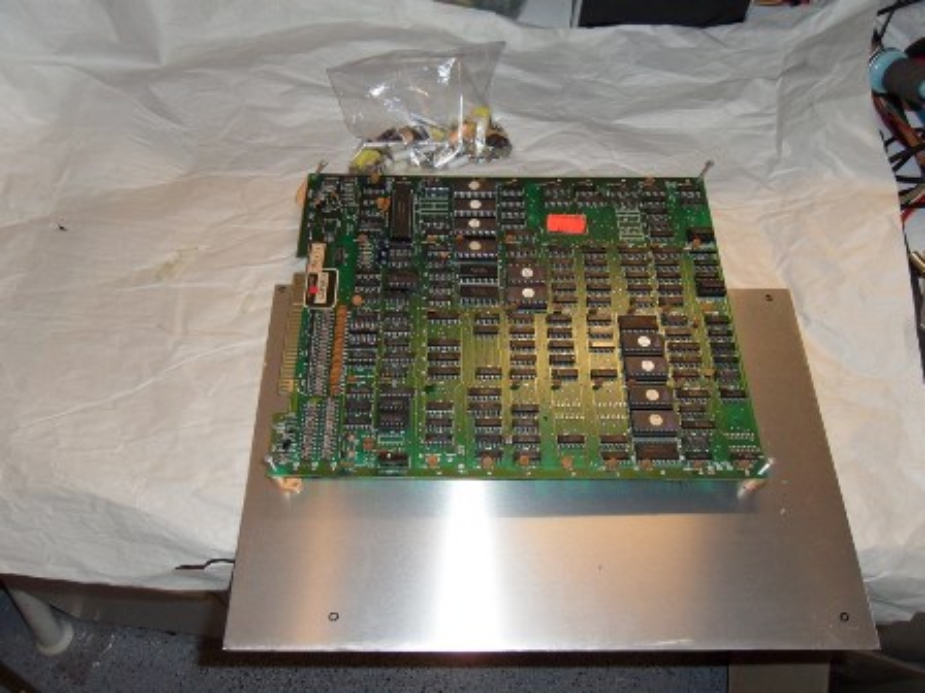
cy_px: 346
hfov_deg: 63.4
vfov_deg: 49.7
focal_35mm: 28
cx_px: 462
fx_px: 748
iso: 200
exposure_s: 1/45
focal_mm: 5
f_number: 3.4
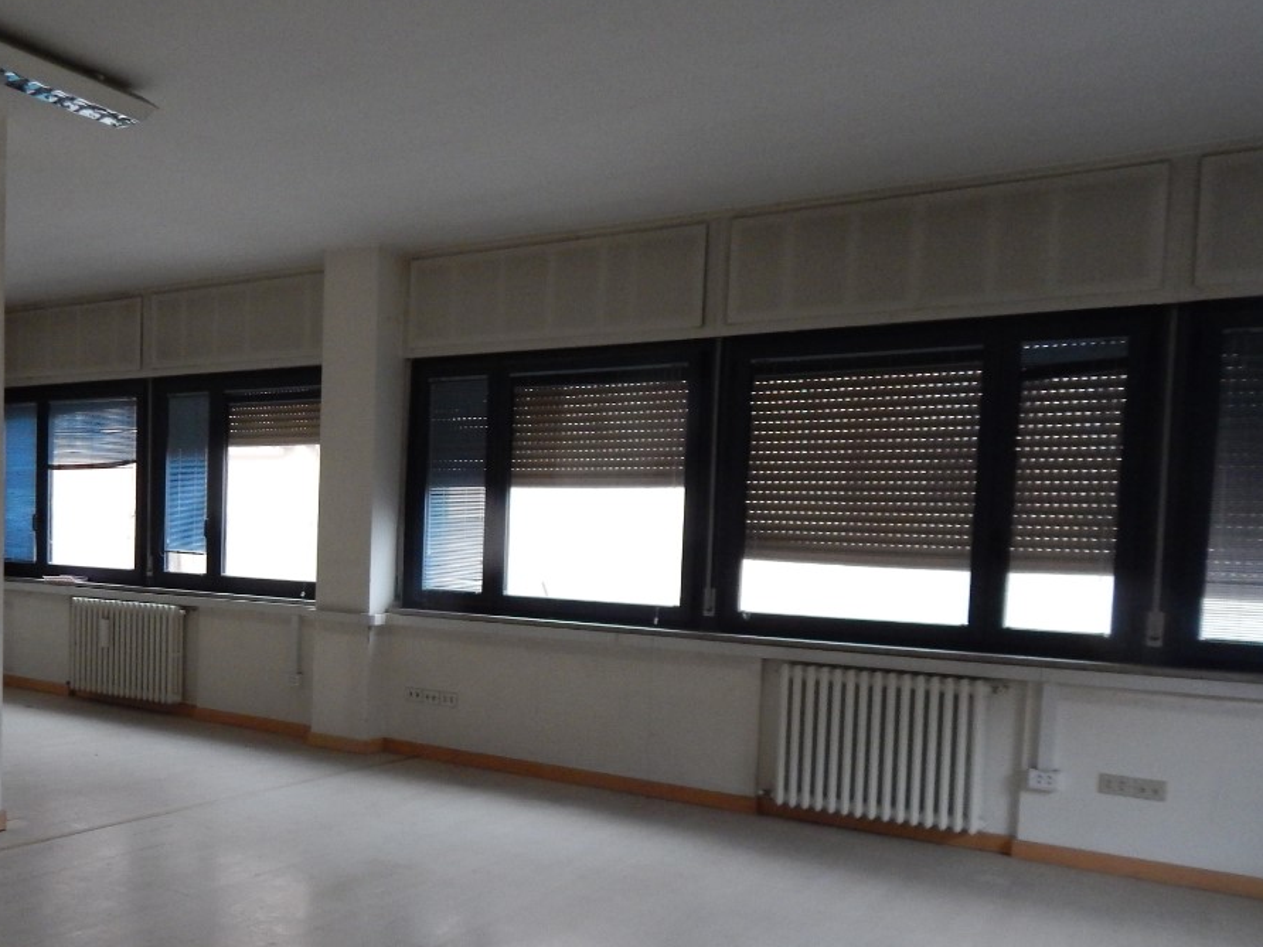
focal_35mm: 33
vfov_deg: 42.5
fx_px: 1204
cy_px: 619
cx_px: 415
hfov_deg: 54.2
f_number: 3
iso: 450
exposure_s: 1/8
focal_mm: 4
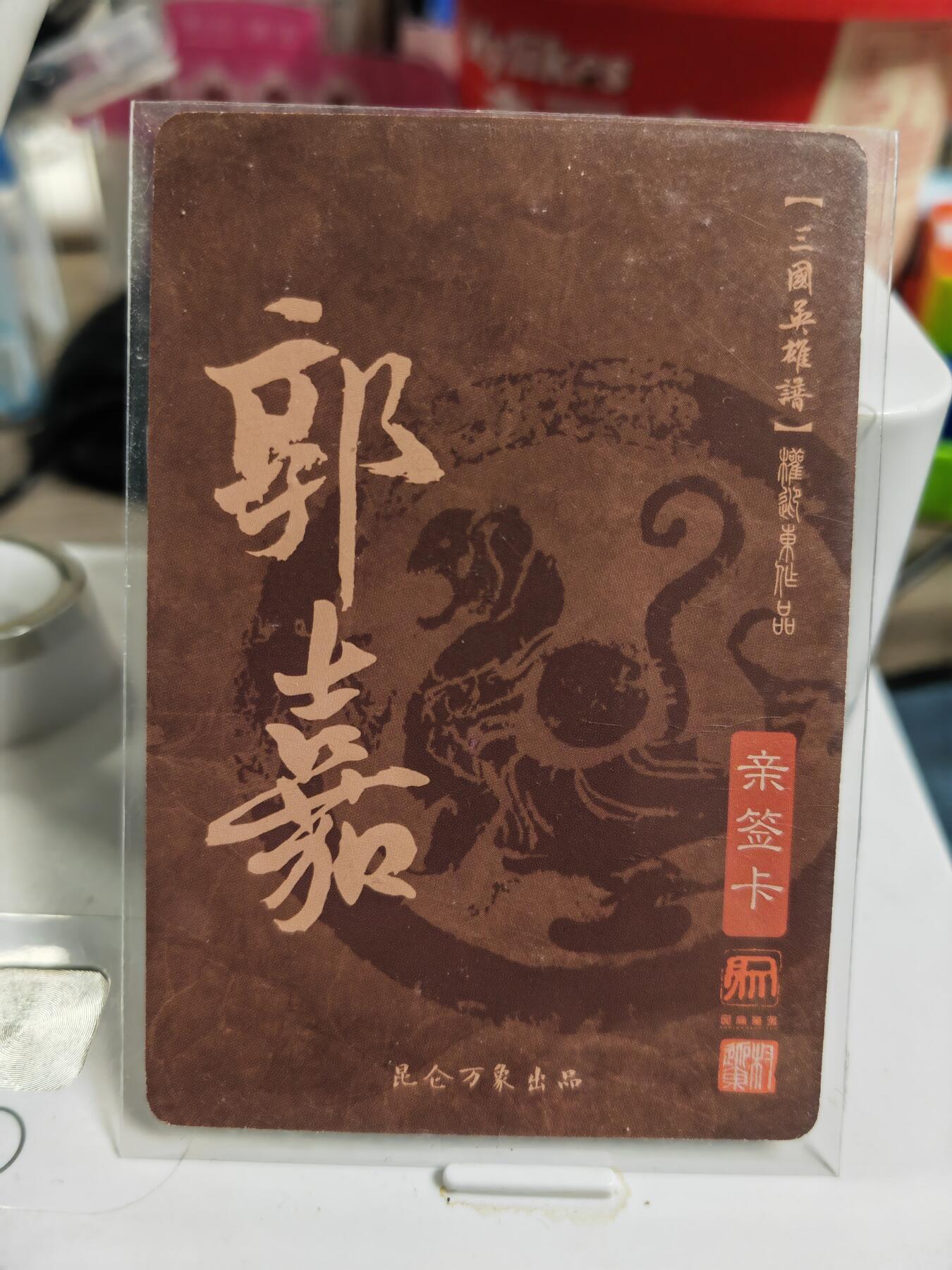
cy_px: 635
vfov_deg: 65.3
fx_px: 990
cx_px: 476
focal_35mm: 27
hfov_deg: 51.4
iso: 250
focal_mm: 5.53
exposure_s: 1/100
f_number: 1.8
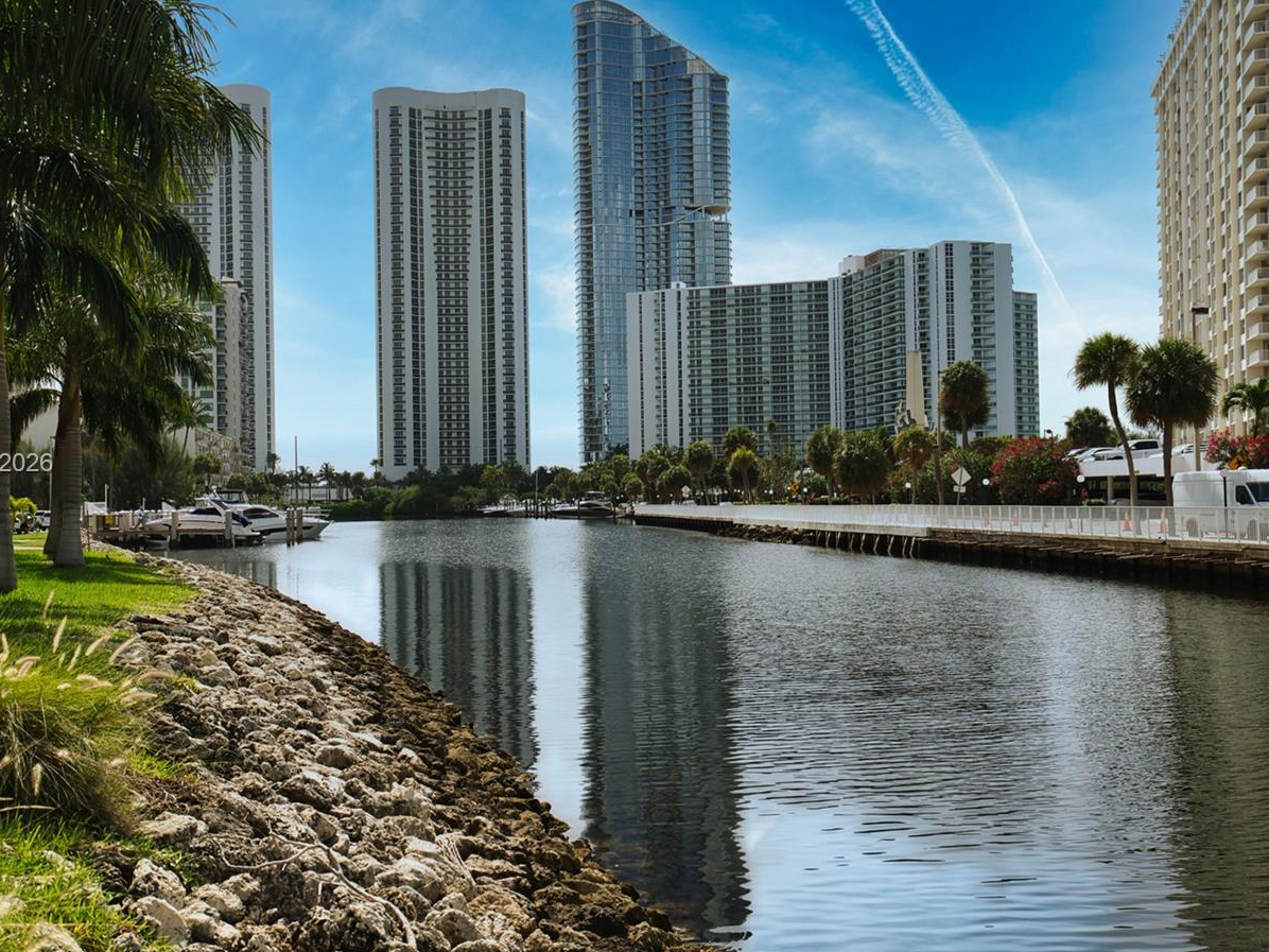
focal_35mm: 45
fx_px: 1650
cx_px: 572
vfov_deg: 32.2
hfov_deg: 42.0
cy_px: 465
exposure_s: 1/400
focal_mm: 35
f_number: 7.1
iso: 125
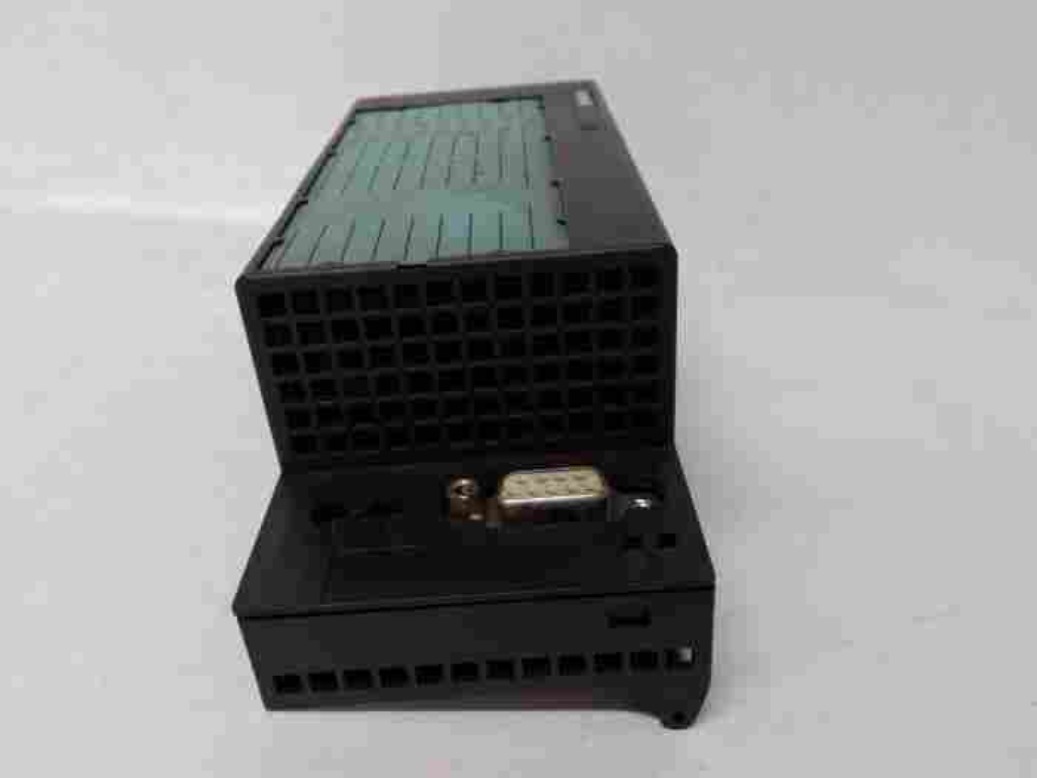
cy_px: 389
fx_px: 809
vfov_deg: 51.4
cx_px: 518
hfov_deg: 65.3
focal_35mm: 27
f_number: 2
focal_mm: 3.79
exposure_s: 1/33
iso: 224
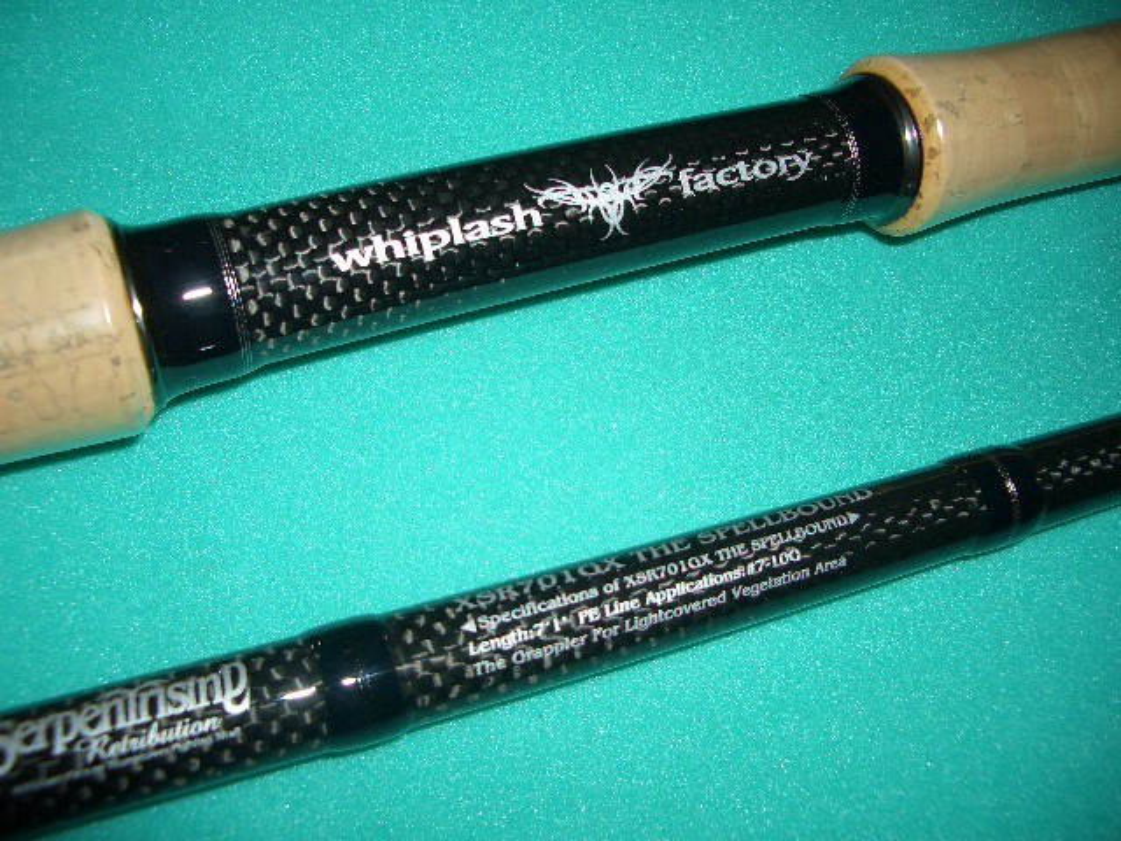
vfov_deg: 40.7
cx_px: 560
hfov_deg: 52.6
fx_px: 1133
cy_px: 420
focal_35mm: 35
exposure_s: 1/60
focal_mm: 5.8
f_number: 2.6
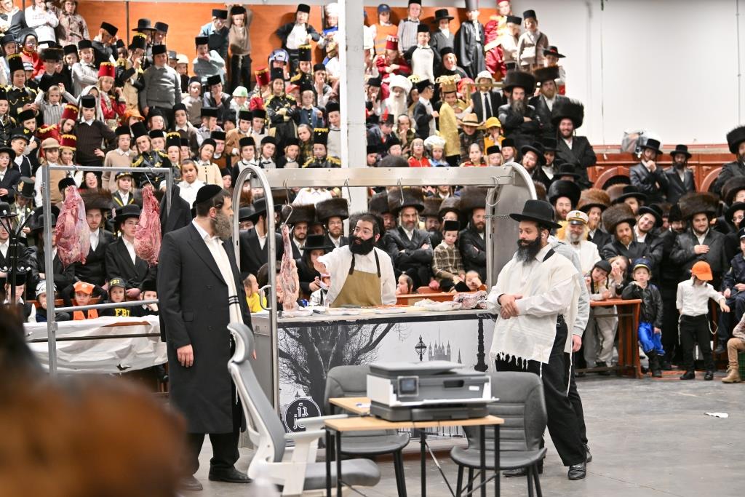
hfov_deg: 23.6
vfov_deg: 15.9
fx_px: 1780
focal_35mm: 86
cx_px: 372
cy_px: 248
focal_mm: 86
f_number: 3.2
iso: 320
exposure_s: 1/250
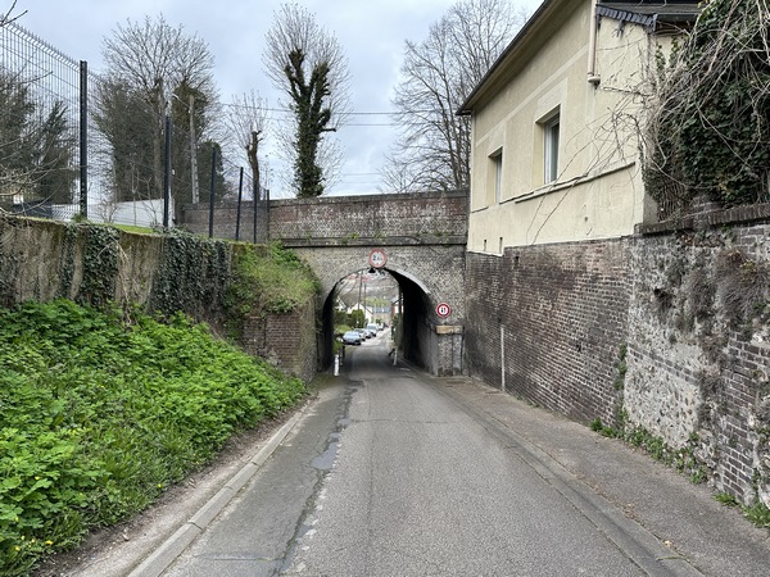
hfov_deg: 71.6
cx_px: 385
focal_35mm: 24
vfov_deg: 56.8
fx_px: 534
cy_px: 288
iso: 80
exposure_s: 1/1050
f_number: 1.78
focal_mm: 6.86
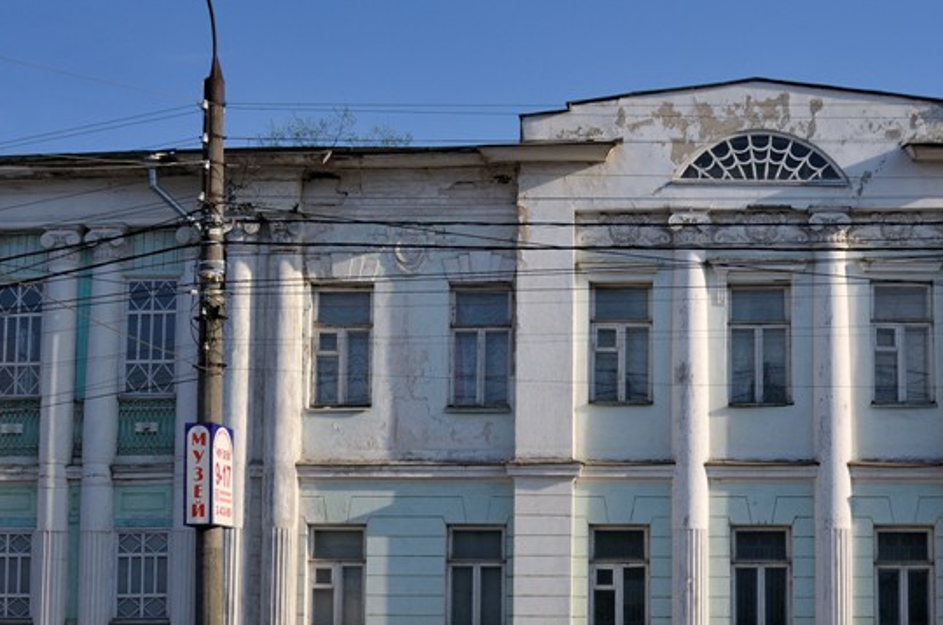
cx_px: 599
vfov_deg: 22.4
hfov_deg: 33.3
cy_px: 427
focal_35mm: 60
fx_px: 1569
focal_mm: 24
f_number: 8
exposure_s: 1/500
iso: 200
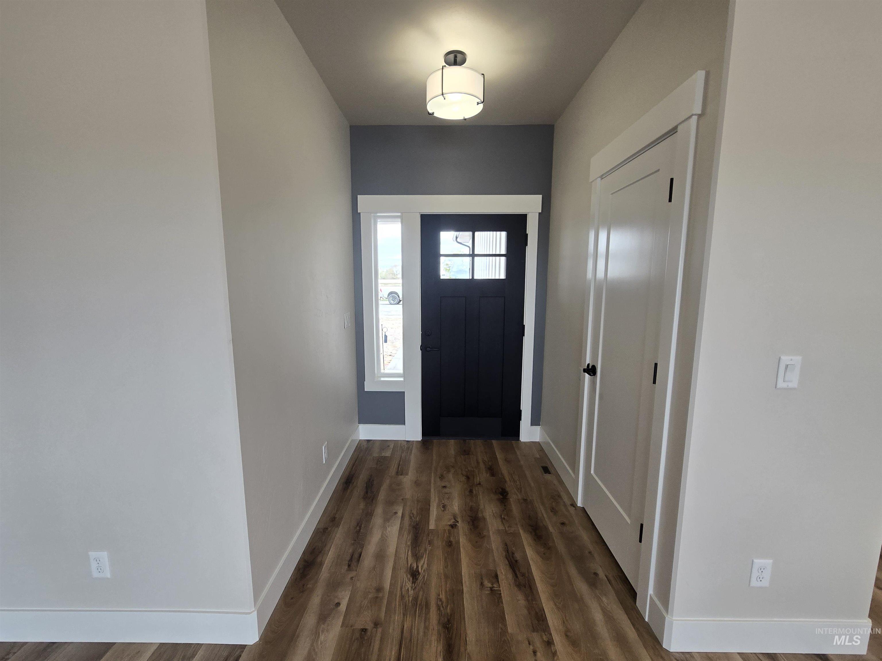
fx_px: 331
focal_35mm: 13
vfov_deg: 89.9
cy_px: 330
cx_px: 441
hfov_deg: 106.2
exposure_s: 1/120
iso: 80
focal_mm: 2.2
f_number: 2.2
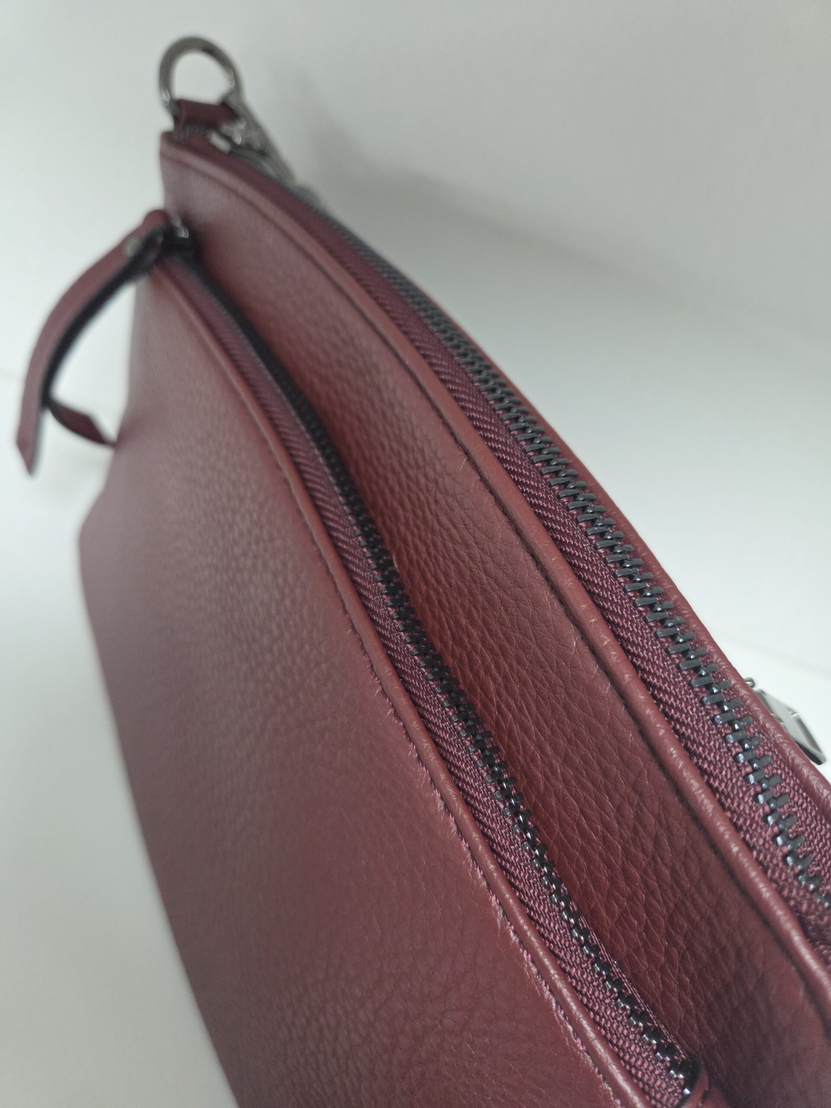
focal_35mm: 23
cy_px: 554
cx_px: 416
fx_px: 736
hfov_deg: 58.9
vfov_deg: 73.9
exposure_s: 1/100
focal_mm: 5.4
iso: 400
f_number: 1.8
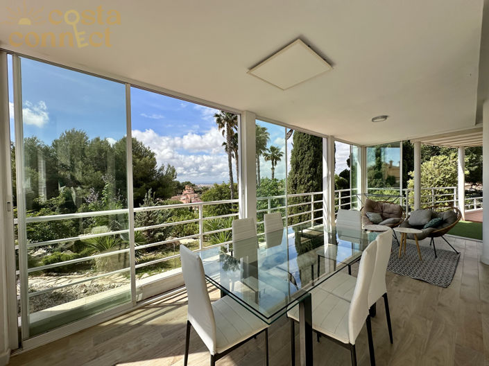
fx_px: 198
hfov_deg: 102.1
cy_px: 183
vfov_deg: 85.6
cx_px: 244
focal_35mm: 14
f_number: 2.2
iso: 50
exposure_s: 1/2174
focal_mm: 2.22
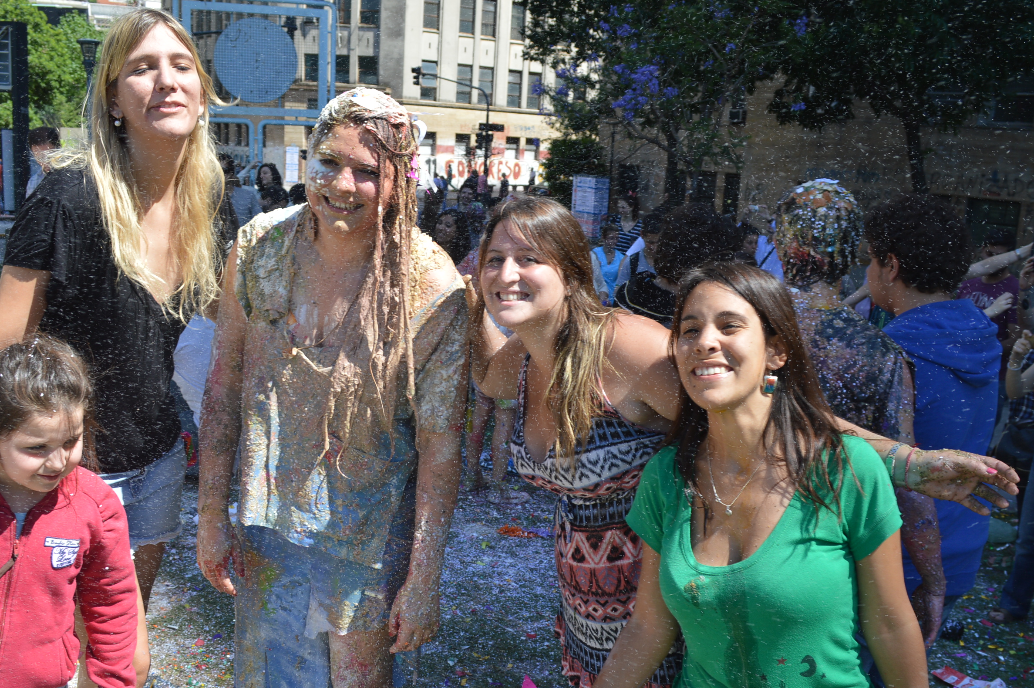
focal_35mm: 38
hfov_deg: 50.7
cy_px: 401
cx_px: 513
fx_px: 1090
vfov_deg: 34.9
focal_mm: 20
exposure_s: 1/200
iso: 100
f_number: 7.1
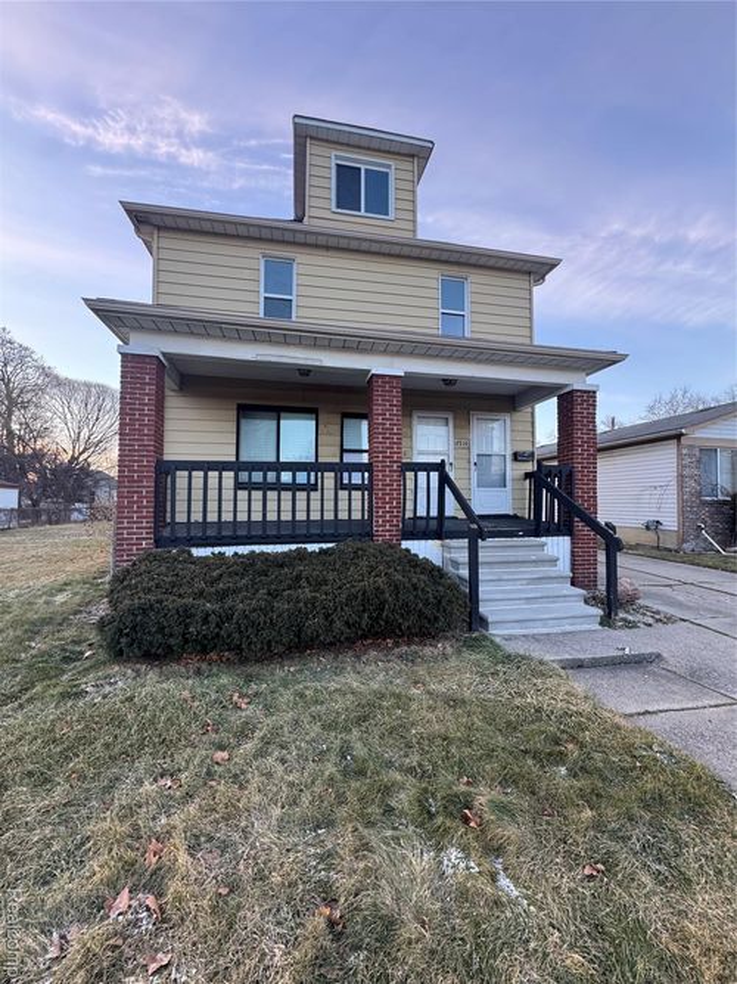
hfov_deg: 85.7
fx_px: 398
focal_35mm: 14
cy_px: 492
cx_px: 368
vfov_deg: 102.1
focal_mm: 2.22
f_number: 2.2
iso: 80
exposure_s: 1/99
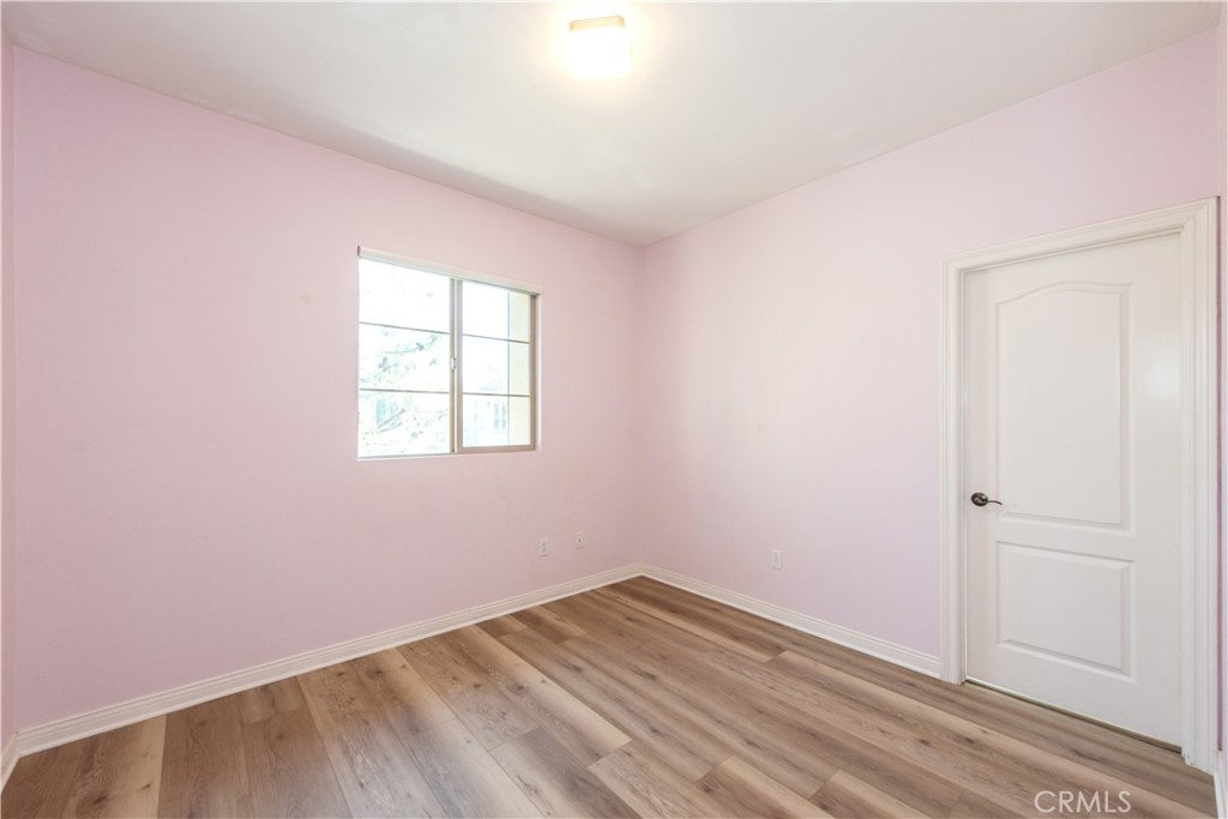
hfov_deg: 104.2
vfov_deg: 81.2
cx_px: 614
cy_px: 410
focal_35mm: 14
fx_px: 478
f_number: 5
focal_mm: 14
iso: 800
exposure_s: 1/100
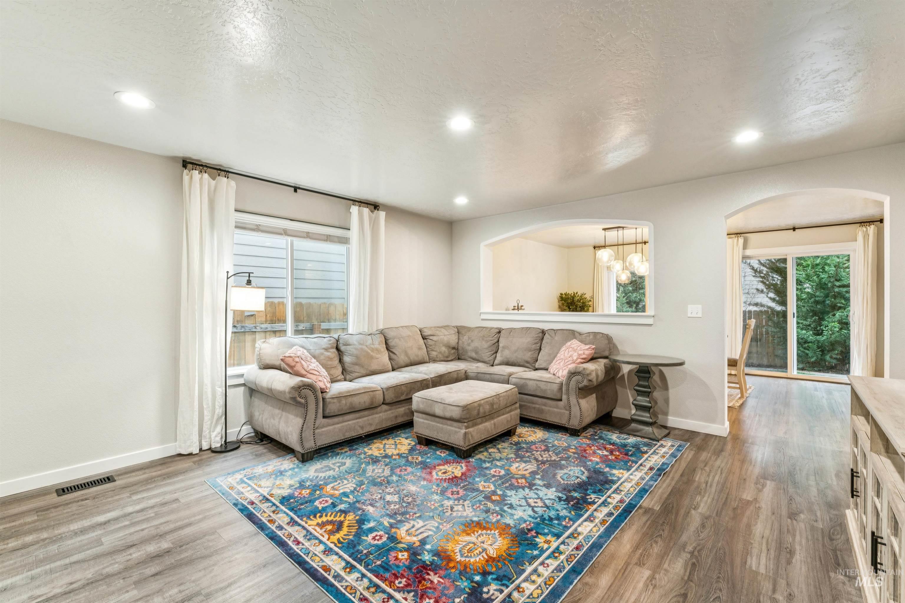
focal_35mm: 16
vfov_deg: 75.1
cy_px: 302
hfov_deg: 98.2
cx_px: 452
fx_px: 392
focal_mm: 15.6
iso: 400
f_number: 13
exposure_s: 1/2.5
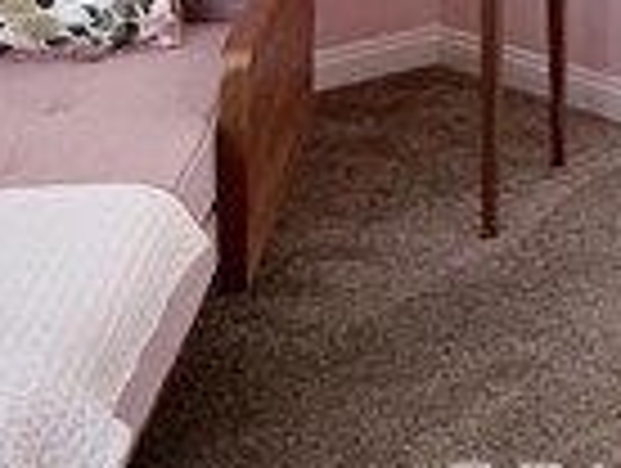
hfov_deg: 14.8
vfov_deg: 11.8
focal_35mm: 111
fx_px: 1995
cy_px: -513
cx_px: 1215
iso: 160
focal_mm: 6.76
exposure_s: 1/120
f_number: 1.78
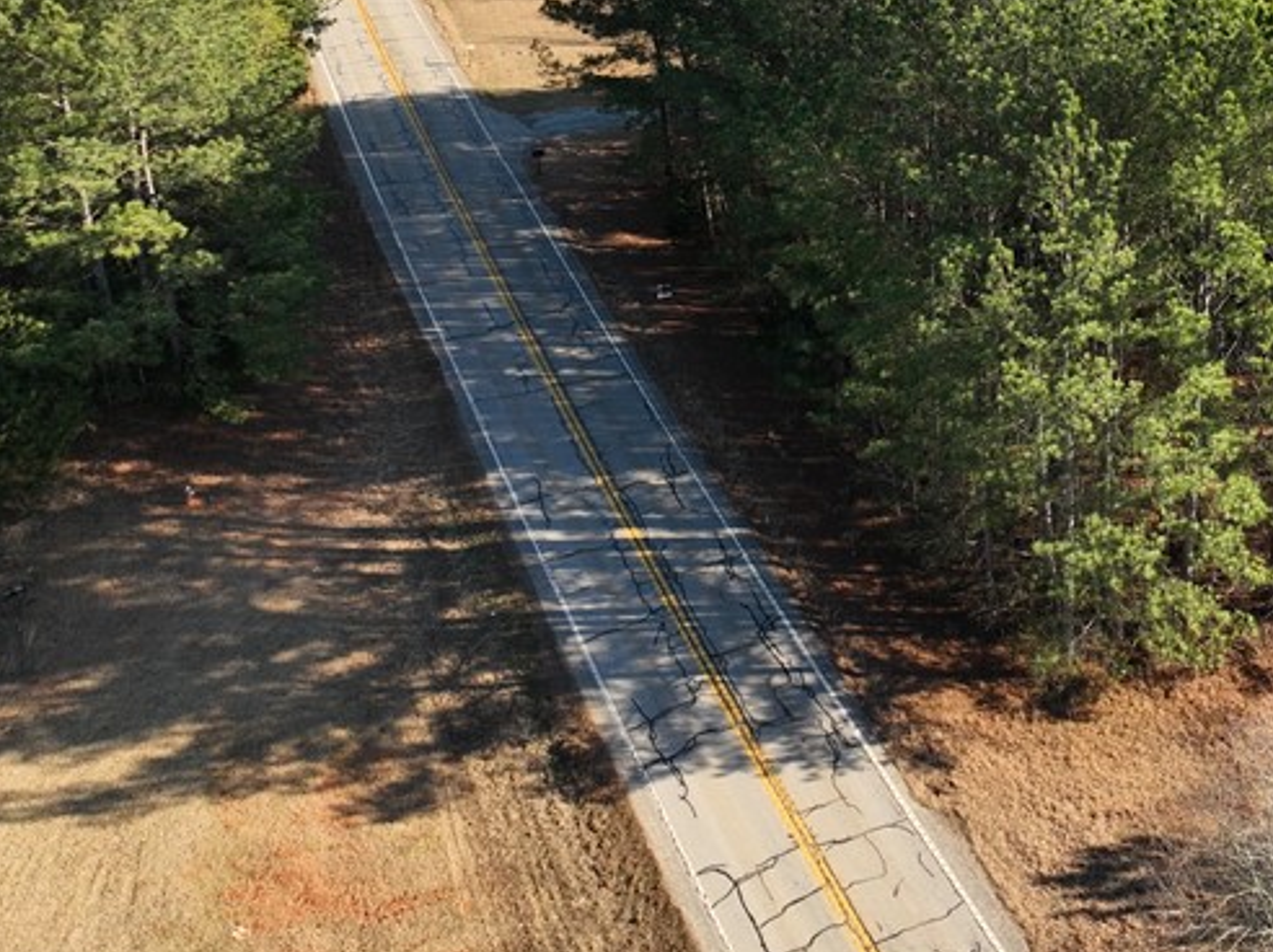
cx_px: 1050
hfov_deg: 36.7
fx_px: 1837
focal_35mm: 50
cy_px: 30
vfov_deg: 27.6
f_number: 2.8
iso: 190
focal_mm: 12.29
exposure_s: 1/200
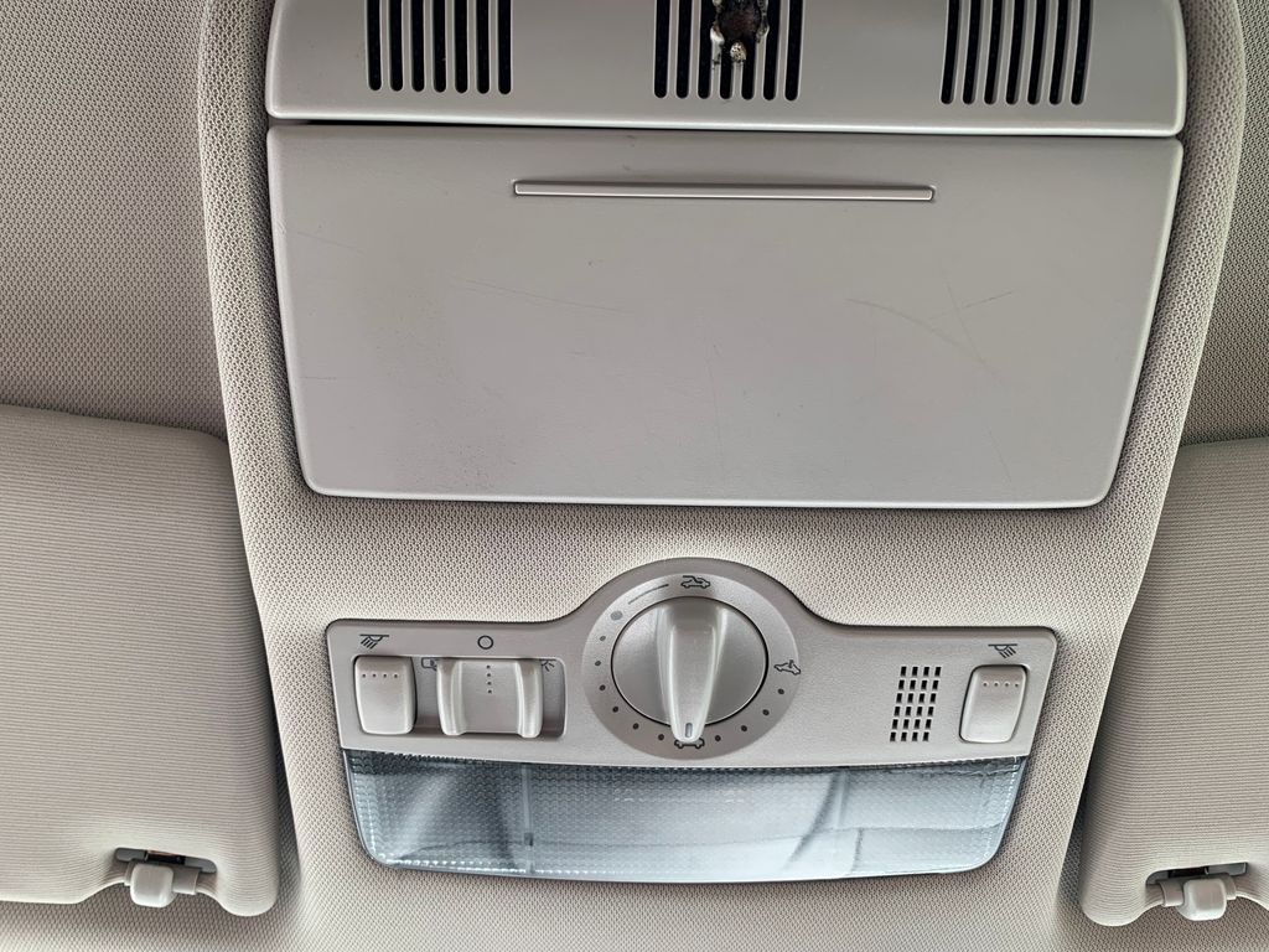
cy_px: 476
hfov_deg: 67.3
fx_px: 953
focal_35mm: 26
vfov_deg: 53.1
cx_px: 634
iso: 25
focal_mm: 4.25
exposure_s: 1/122
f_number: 1.8
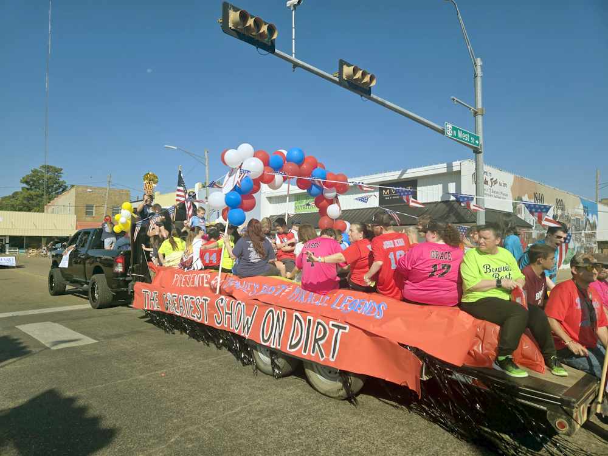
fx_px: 404
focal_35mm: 23
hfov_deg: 73.9
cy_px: 228
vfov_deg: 58.9
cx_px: 304
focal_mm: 5.4
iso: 25
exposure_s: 1/3390
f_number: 1.8
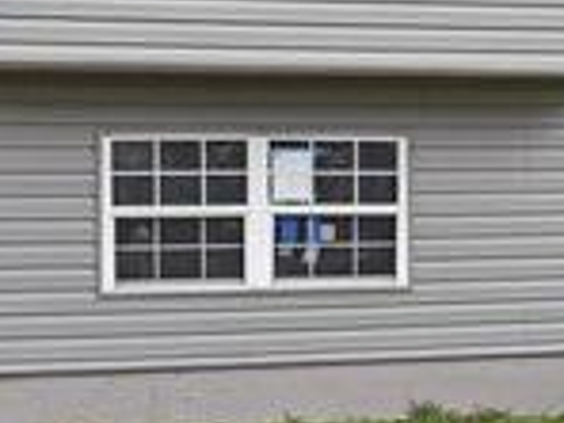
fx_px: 1672
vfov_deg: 13.8
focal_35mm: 103
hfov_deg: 19.1
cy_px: -154
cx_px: 396
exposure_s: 1/160
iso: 100
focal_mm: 21
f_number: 6.3
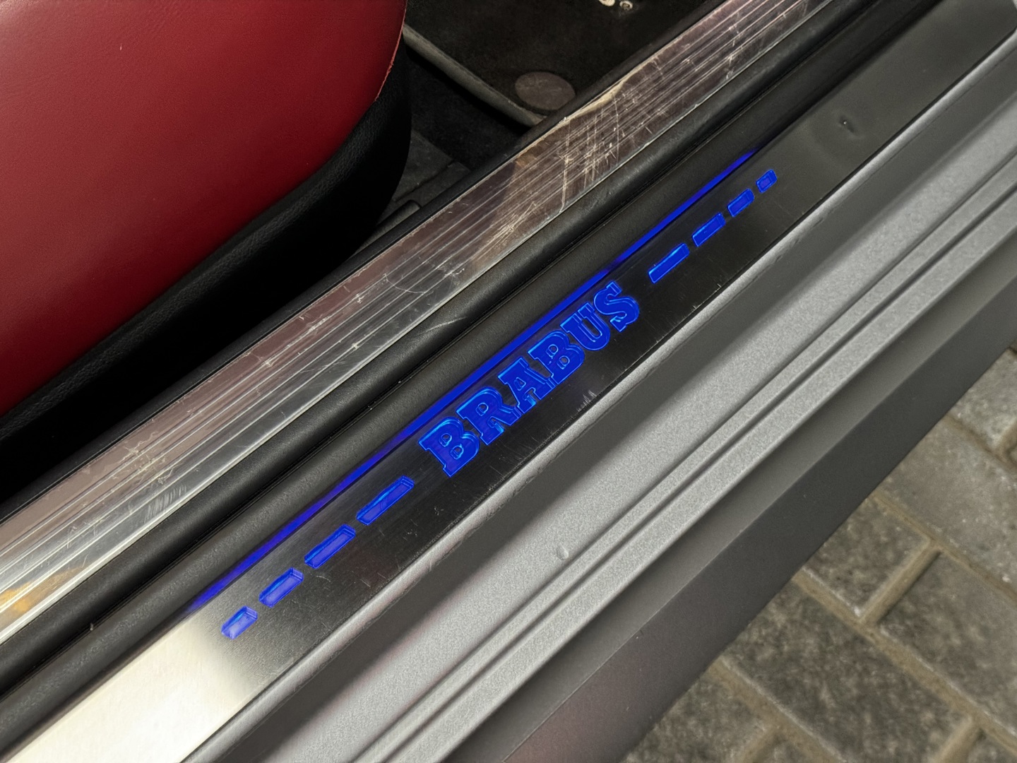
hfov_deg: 39.7
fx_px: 1410
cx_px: 508
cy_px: 382
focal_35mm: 48
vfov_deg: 30.3
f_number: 1.78
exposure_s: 1/40
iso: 400
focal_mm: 6.86
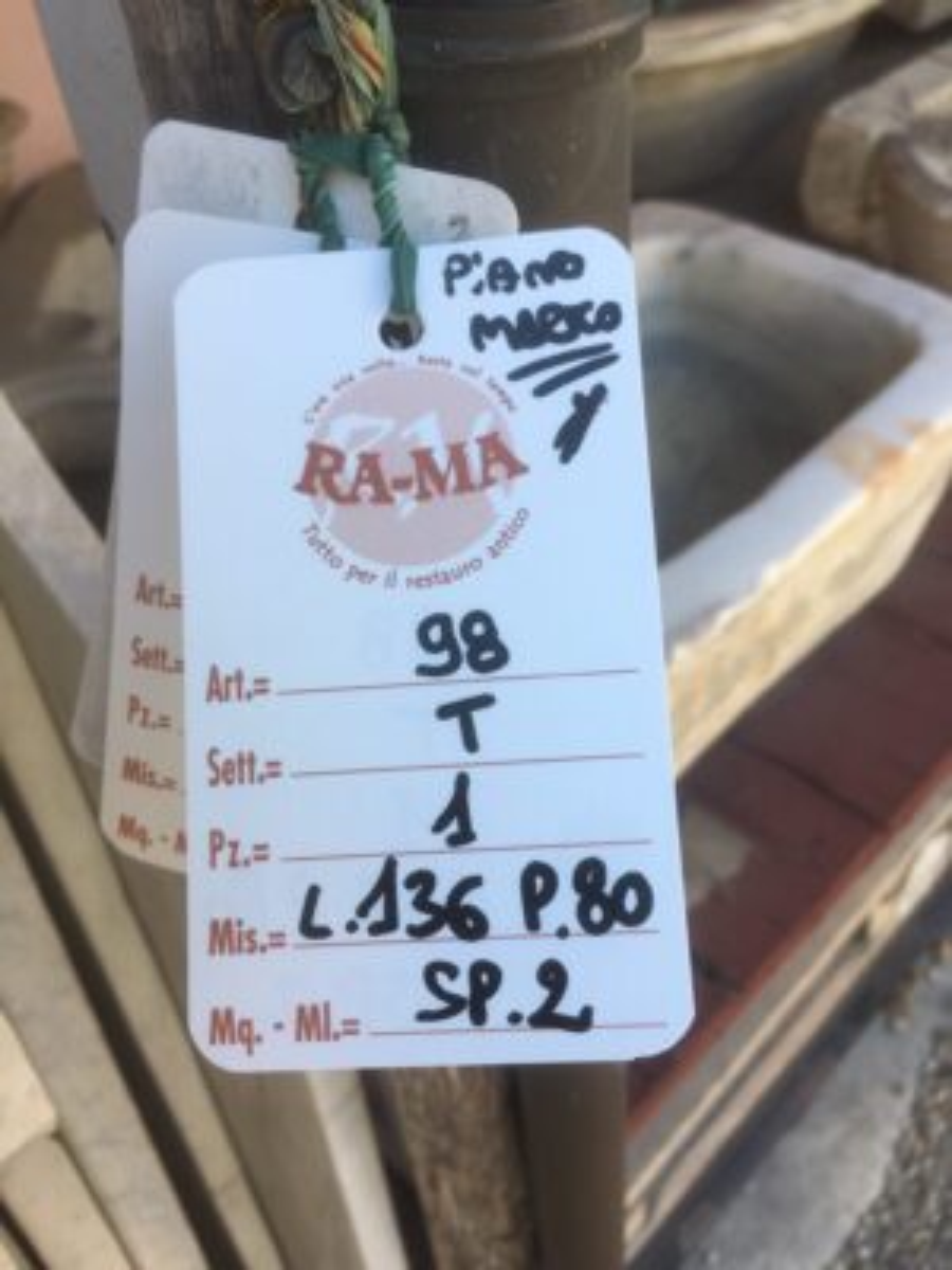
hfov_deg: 48.2
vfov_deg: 61.7
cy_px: 635
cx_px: 476
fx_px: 1063
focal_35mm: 29
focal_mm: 4.15
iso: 25
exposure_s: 1/250
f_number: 2.2
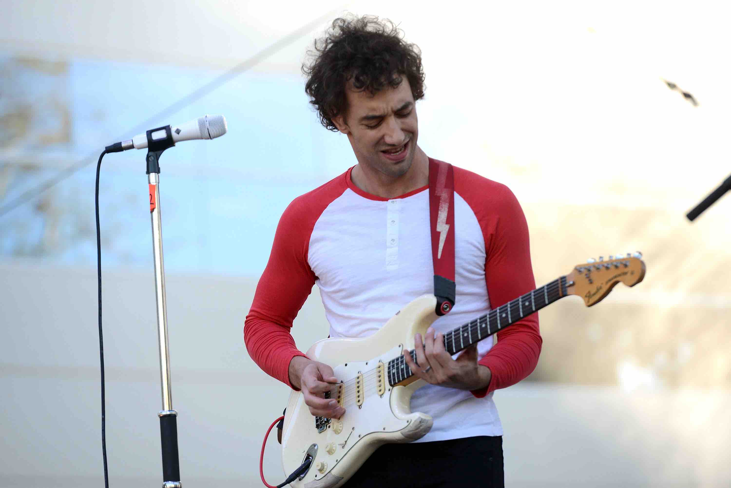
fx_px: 4063
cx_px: 366
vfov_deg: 6.9
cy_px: 244
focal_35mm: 200
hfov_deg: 10.3
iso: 800
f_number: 5.6
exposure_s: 1/1250
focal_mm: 200
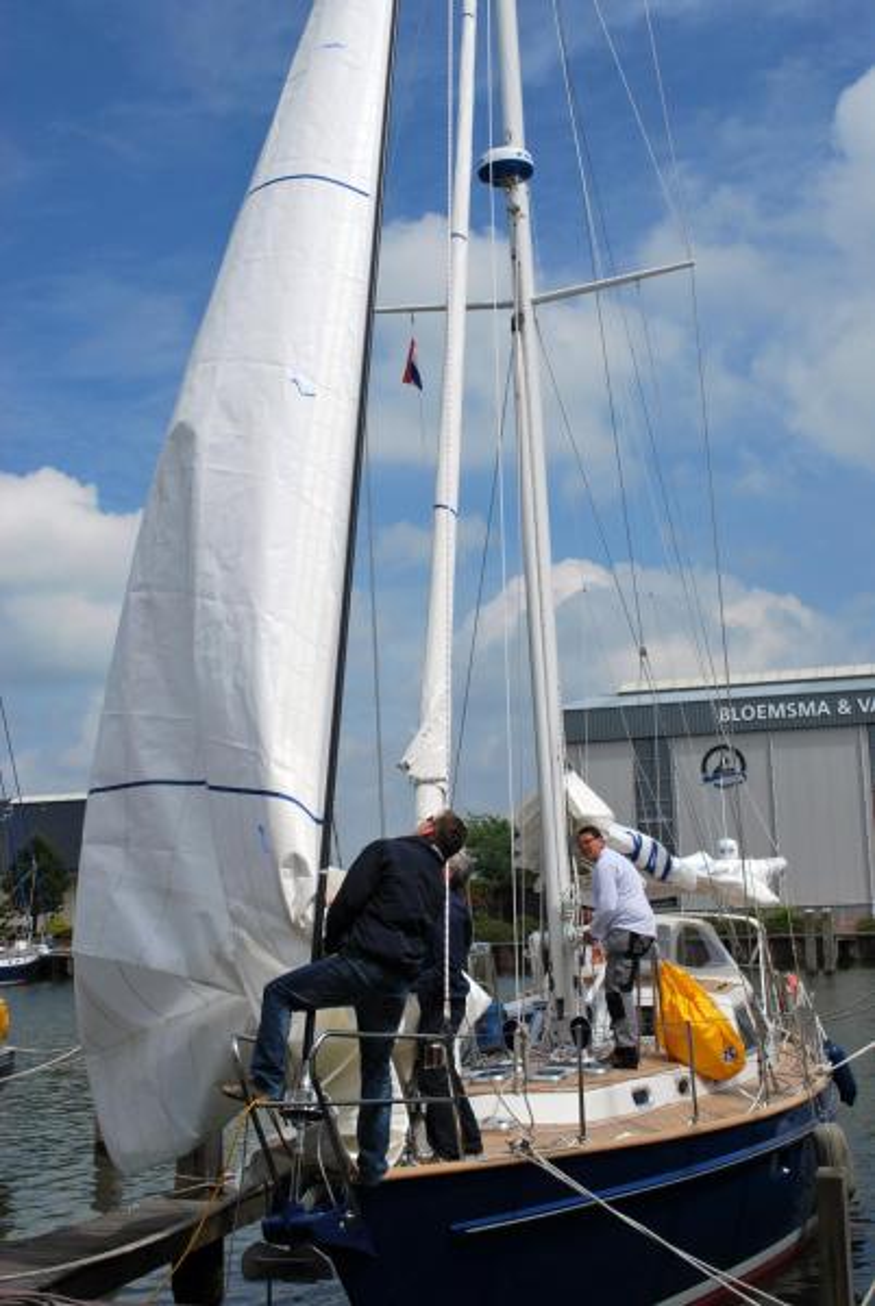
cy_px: 653
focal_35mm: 45
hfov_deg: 30.0
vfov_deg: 43.5
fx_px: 1635
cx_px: 438
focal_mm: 30
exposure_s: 1/320
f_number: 9
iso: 100
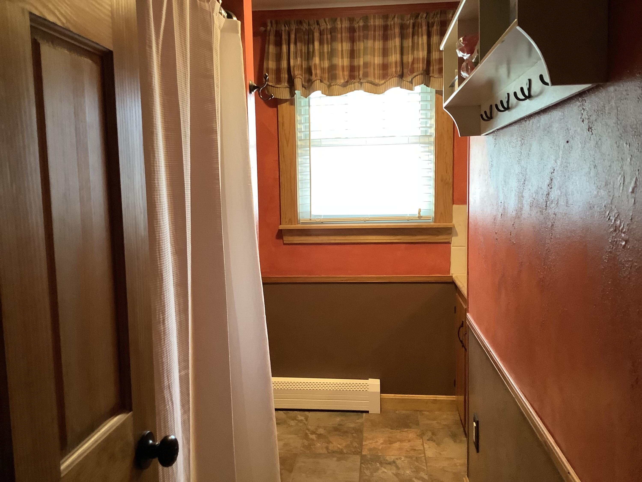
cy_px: 241
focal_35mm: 31
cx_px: 321
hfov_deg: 58.4
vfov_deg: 45.4
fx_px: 575
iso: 250
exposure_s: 1/40
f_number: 2.4
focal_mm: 3.3
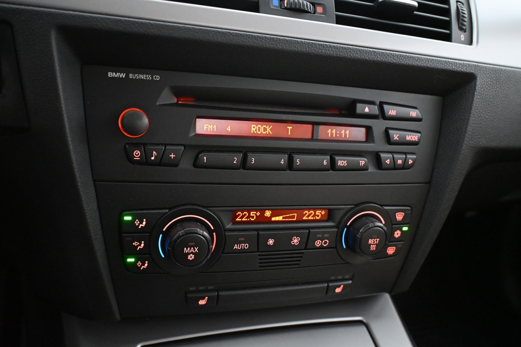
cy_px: 174
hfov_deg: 61.9
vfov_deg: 43.6
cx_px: 260
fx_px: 434
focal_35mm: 30
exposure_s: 1/30
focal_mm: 20
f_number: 3.8
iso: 6400
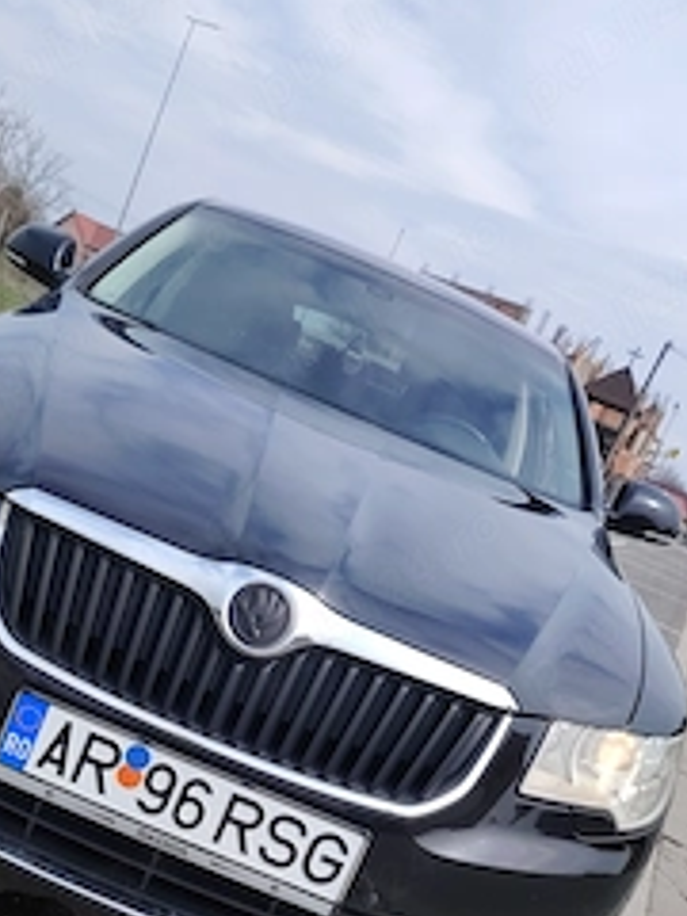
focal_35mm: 40
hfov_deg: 35.7
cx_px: 244
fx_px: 1058
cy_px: 664
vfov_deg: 45.5
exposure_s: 1/1267
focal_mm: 5.25
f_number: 1.75
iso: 100
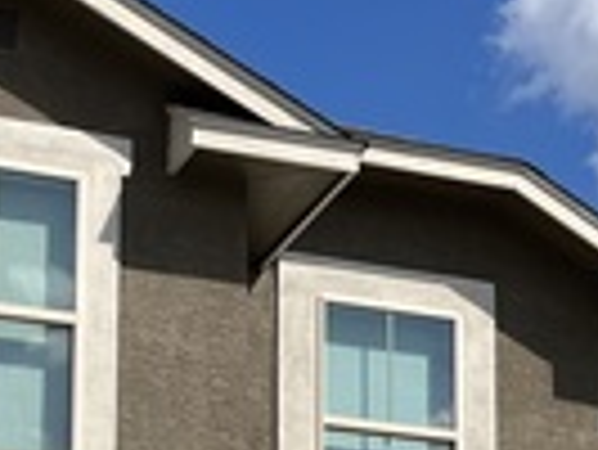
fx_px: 2161
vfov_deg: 11.3
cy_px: 711
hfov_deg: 15.3
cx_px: 665
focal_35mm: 125
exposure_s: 1/5848
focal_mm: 5.1
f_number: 1.6
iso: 50
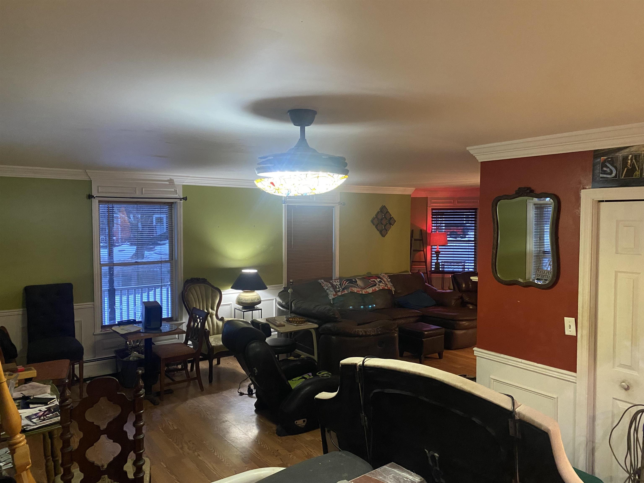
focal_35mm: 26
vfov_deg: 53.1
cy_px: 242
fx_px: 484
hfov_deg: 67.3
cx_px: 322
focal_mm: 4.25
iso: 500
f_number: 1.8
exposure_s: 1/40
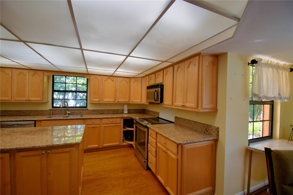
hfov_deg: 100.4
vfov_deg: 77.3
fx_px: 122
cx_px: 146
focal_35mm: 15
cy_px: 98
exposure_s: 1/125
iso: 360
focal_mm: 10
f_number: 4.5
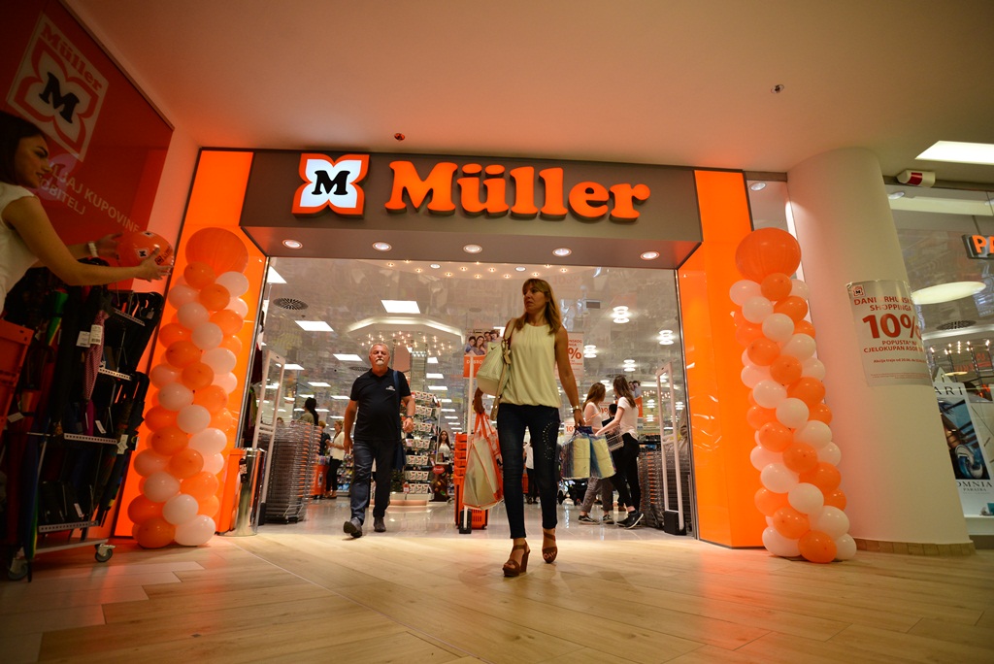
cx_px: 497
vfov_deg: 70.5
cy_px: 332
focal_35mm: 17
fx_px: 470
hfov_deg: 93.2
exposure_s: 1/320
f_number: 4.5
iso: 640
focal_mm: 17
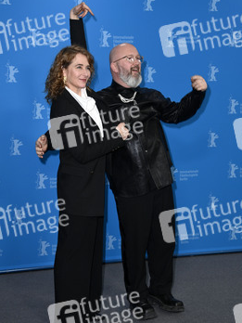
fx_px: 494
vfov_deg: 36.1
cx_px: 122
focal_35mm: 53
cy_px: 174
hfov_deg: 27.5
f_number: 5.6
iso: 1000
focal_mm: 48
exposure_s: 1/250
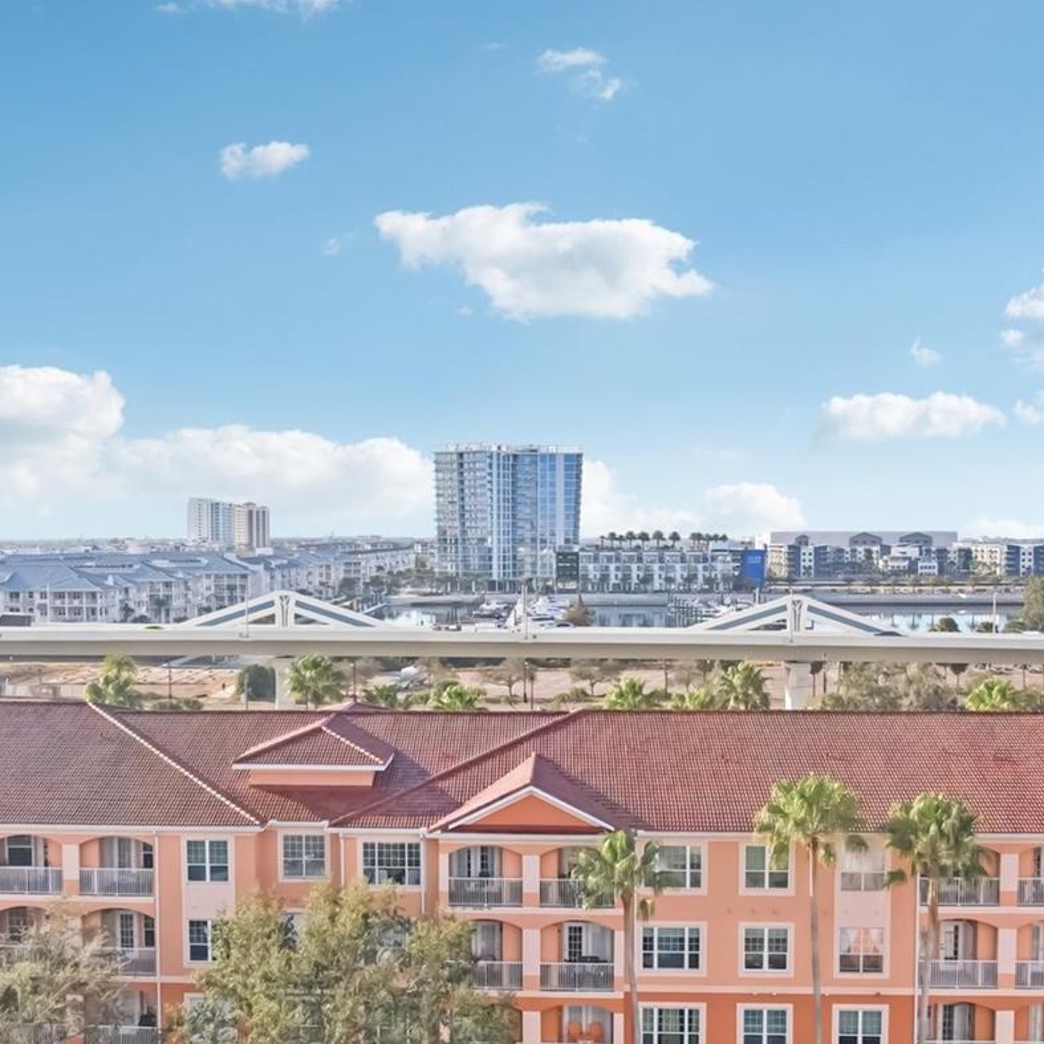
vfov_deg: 43.6
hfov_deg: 43.8
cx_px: 468
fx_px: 1297
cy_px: 626
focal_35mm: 38
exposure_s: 1/1600
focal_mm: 8.4
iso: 400
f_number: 2.8
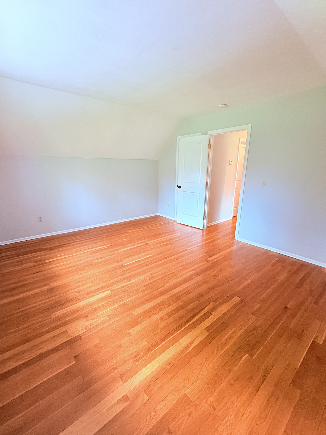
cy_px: 218
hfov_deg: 81.7
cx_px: 157
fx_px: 188
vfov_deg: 98.2
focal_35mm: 15
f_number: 2.2
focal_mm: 2.22
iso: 400
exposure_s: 1/88
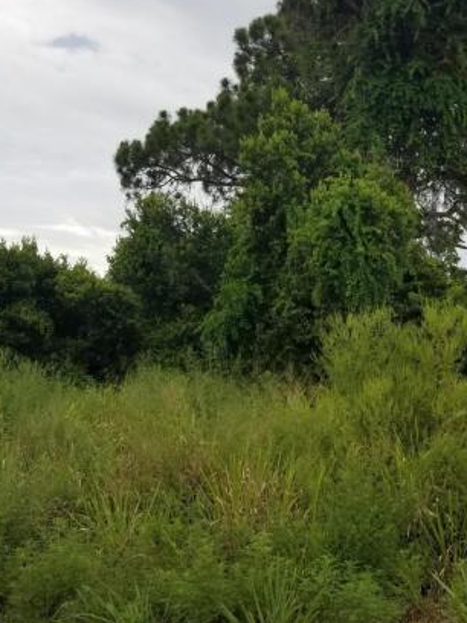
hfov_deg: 29.5
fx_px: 881
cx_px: 298
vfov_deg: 38.4
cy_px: 421
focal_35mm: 49
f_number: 1.7
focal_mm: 4.3
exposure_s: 1/2496
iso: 50
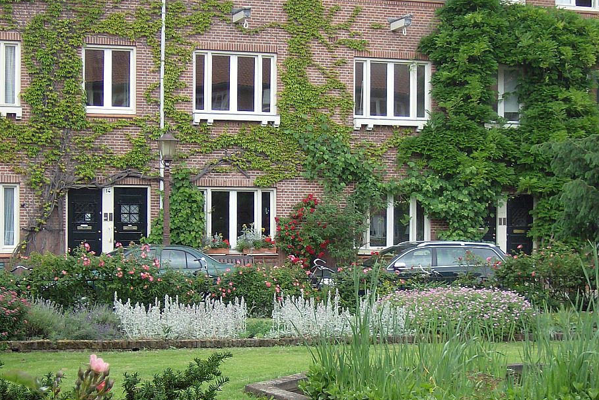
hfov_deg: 24.8
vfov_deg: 16.7
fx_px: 1365
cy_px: 226
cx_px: 285
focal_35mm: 82
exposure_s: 1/167
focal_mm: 11.6
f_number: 3.7
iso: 100
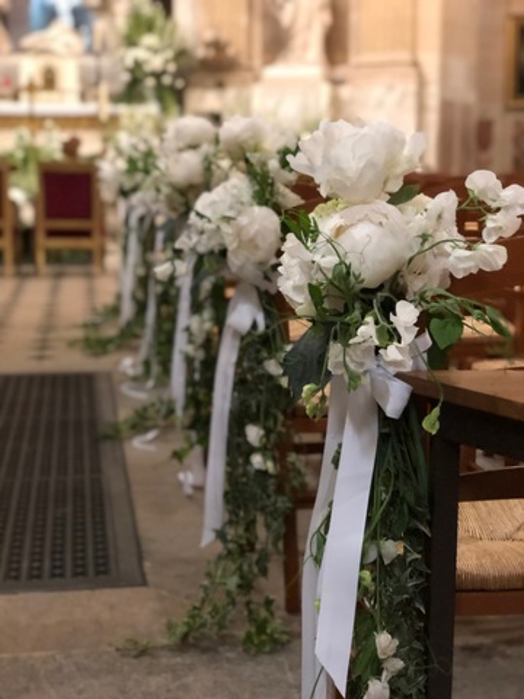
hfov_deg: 28.0
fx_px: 1050
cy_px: 350
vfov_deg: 36.8
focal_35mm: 52
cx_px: 262
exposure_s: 1/8
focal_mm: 6
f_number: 2.4
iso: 200
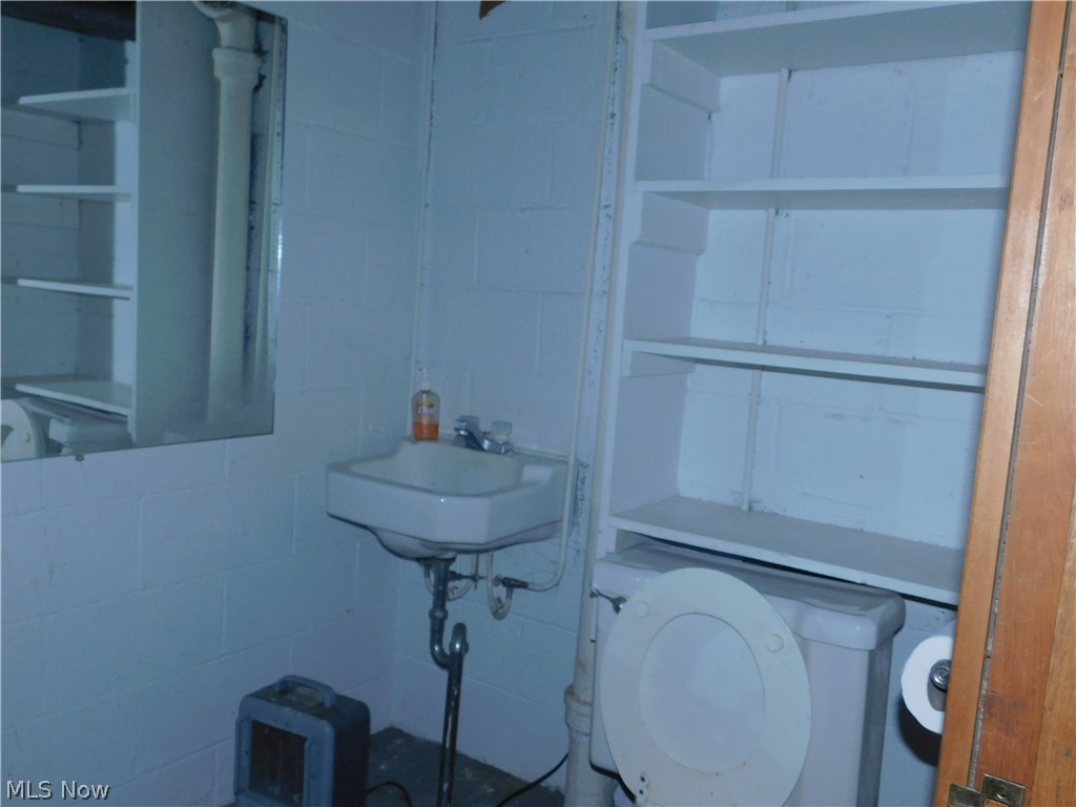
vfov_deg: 46.8
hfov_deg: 60.0
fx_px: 933
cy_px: 404
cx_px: 538
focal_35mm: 30
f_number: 3.2
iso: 200
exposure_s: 1/30
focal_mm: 5.3
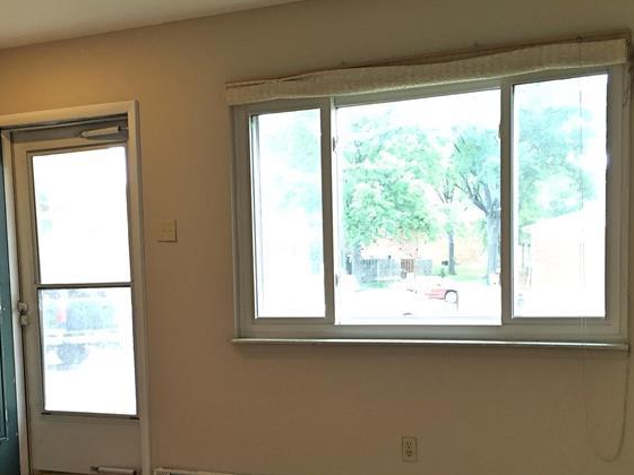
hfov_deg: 36.0
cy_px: 364
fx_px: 971
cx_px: 251
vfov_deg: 27.1
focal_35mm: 53
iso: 80
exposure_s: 1/30
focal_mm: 4.15
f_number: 2.2
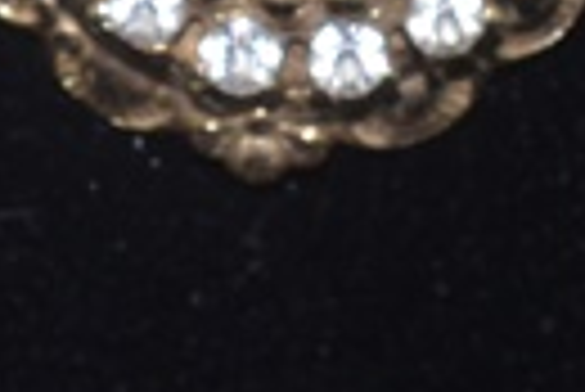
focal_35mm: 461
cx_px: 360
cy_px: -363
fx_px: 7500
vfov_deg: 3.0
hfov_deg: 4.5
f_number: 8
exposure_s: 1/60
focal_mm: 40
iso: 100
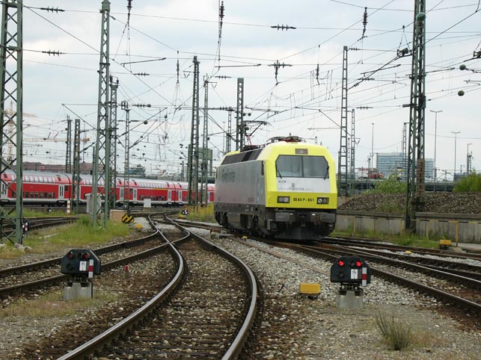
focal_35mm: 105
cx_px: 240
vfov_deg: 14.1
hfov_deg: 18.7
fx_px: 1459
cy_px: 180
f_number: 4.9
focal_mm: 17.4
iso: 50
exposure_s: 1/125
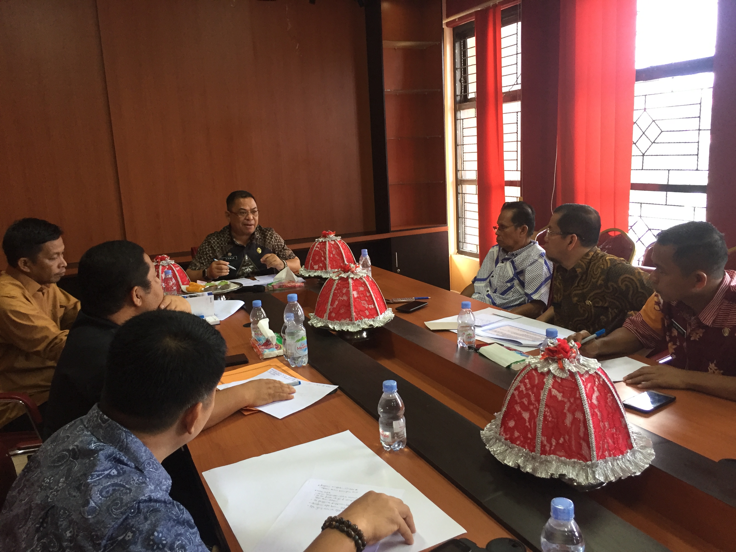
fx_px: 617
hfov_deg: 61.7
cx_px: 368
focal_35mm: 29
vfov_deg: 48.2
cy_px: 276
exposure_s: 1/33
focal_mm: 4.15
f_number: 2.2
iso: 160
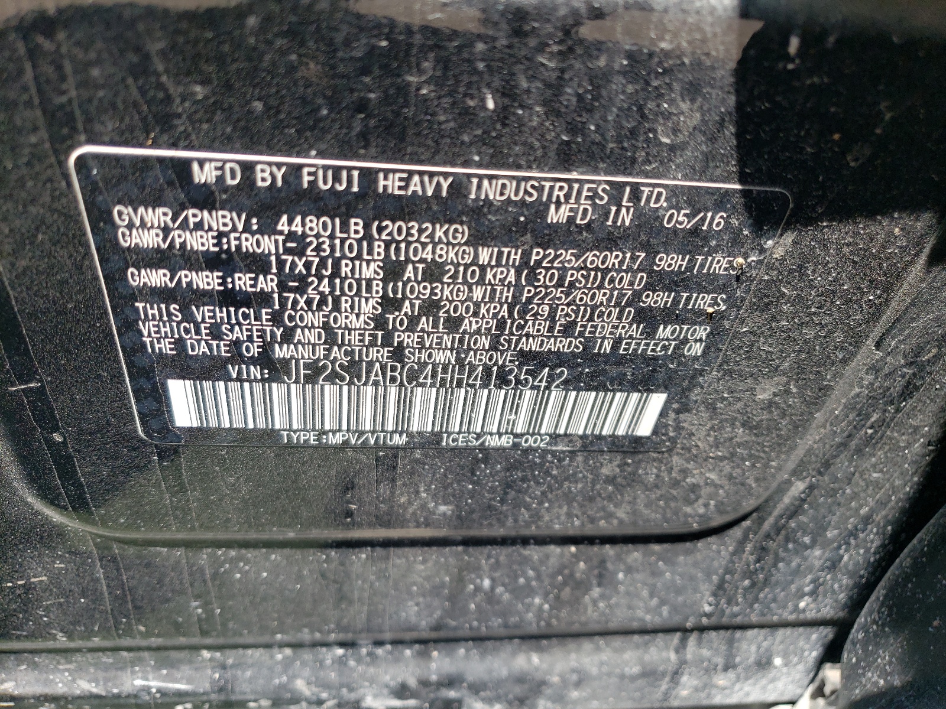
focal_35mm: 26
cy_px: 354
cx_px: 473
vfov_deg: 53.1
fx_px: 711
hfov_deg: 67.3
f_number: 1.5
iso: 50
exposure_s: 1/714
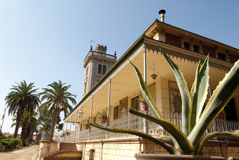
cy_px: 80
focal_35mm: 26
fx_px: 169
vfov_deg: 50.5
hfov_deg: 70.4
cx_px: 120
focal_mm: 17
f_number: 7.1
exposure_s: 1/250
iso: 200
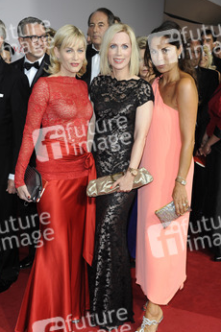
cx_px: 110
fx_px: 480
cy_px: 187
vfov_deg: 38.2
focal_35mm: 52
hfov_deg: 25.9
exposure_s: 1/160
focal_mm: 45
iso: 640
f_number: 5.6
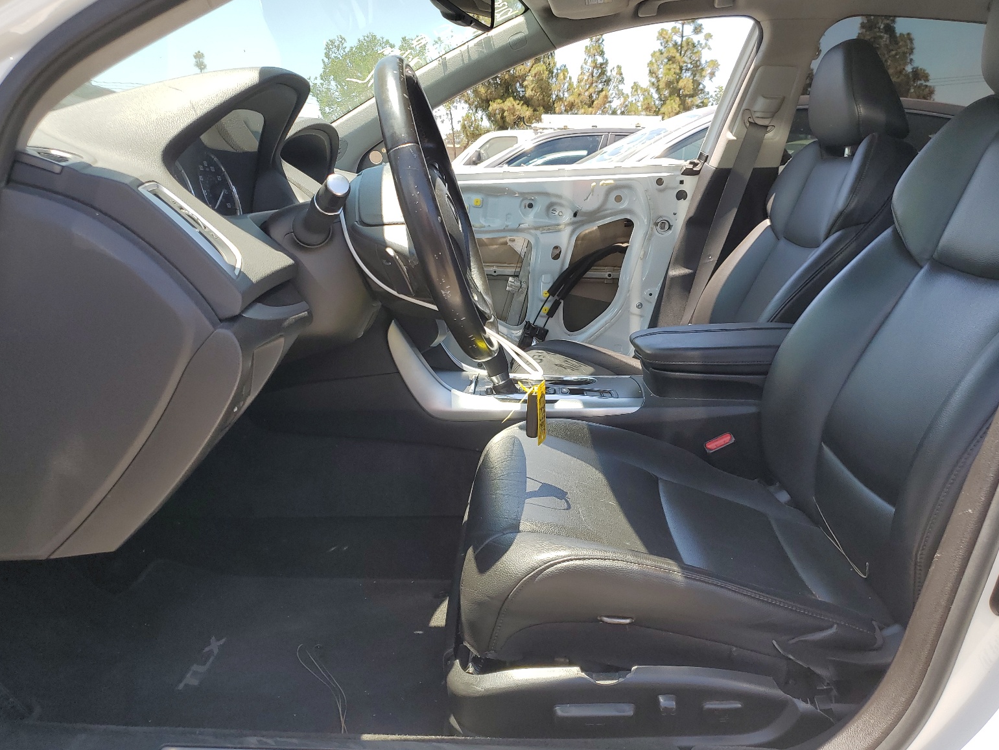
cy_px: 369
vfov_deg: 51.4
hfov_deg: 65.3
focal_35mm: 27
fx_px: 779
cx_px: 488
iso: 50
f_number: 1.5
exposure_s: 1/667
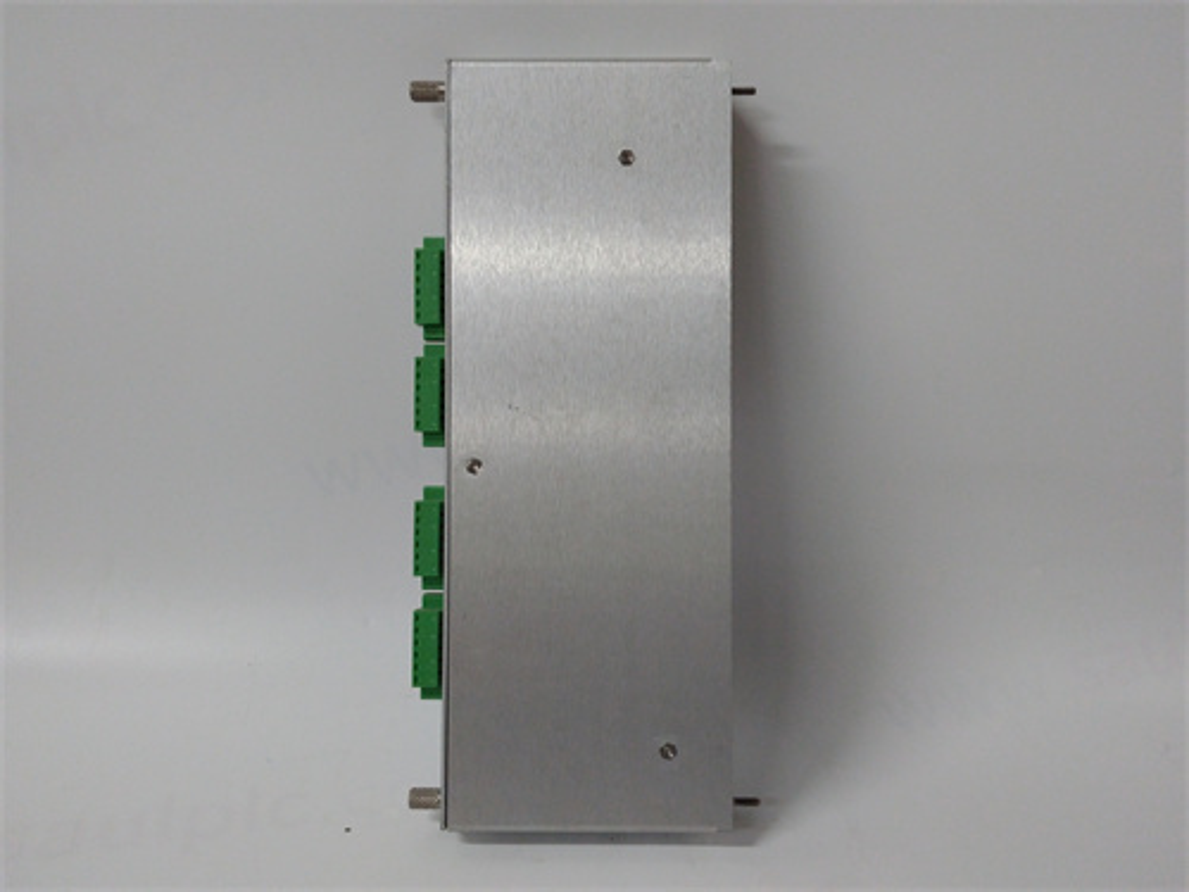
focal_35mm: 27
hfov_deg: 65.3
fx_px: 927
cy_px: 446
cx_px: 594
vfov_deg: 51.4
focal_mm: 3.79
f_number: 2
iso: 269
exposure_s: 1/33
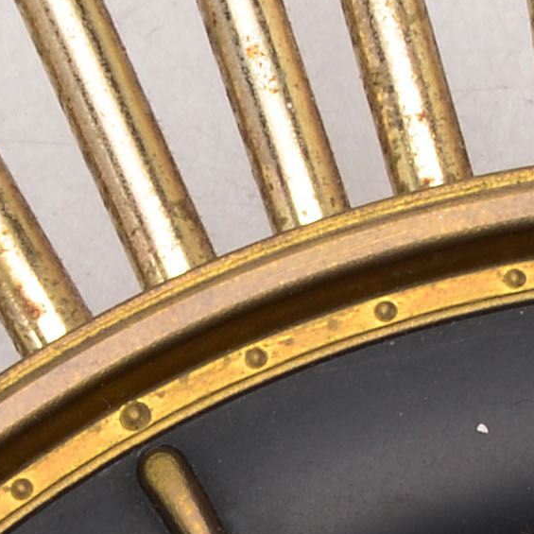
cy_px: 1500
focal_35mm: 377
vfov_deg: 4.5
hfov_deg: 4.6
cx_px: 776
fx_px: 6580
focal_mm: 34
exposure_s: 1/160
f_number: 22
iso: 100
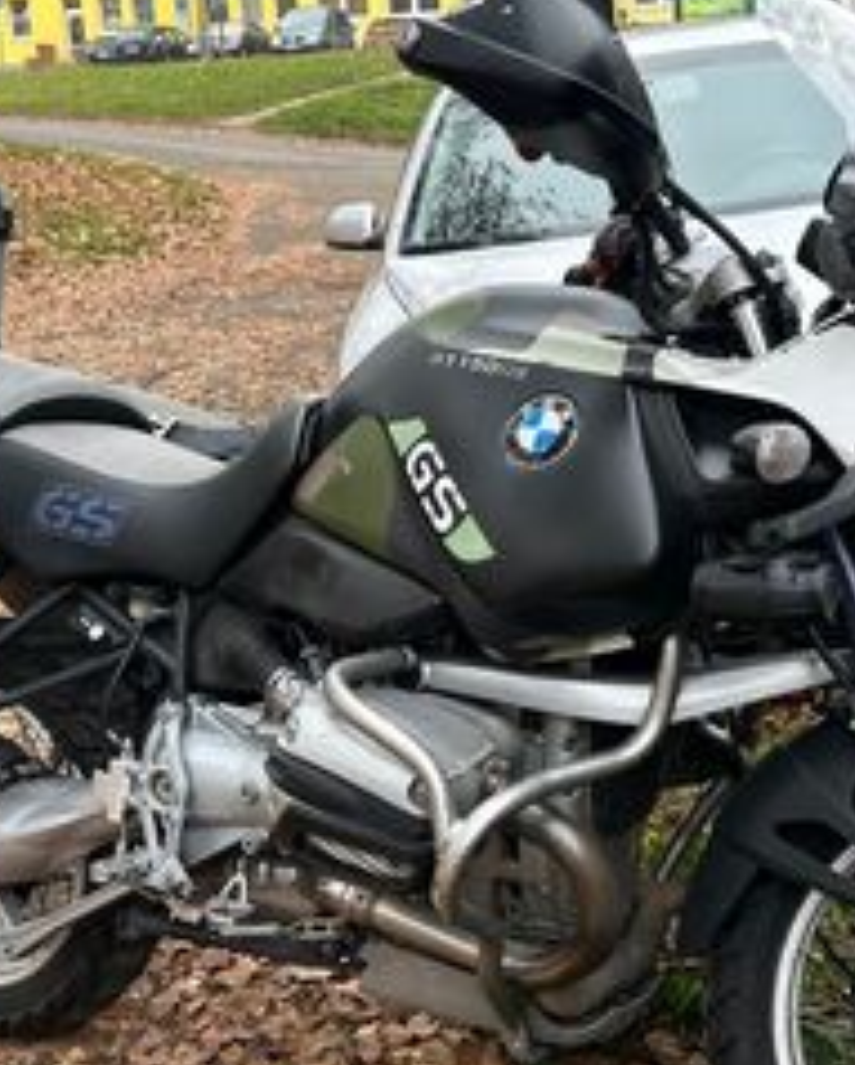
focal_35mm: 48
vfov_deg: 38.7
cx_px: 452
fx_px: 1515
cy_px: 577
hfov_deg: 31.5
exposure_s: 1/186
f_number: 1.78
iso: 64
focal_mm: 6.86
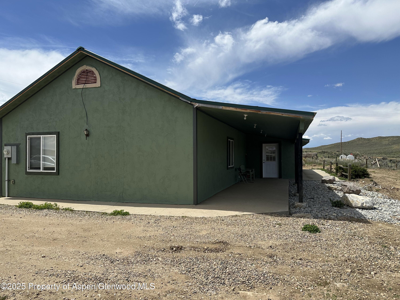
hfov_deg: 71.6
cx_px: 200
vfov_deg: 56.8
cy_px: 150
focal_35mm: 24
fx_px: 277
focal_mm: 6.86
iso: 80
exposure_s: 1/6623
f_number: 1.78
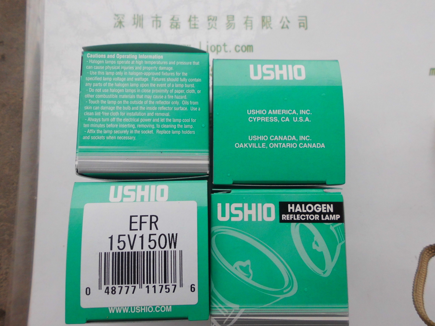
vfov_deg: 53.1
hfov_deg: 67.3
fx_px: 327
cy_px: 163
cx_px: 218
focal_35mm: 26
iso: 100
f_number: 3.2
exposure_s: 1/145
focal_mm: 4.6
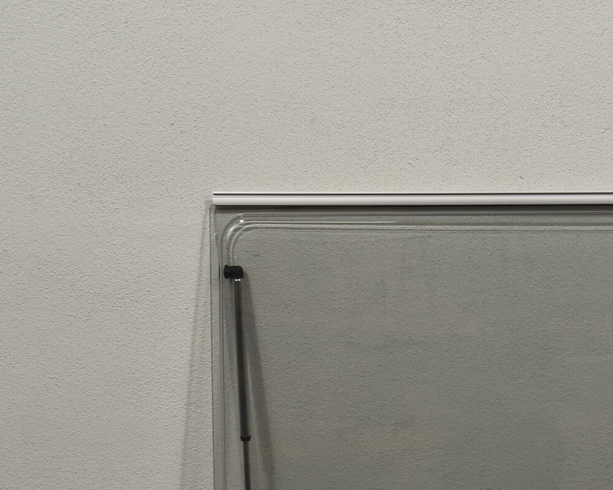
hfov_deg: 23.3
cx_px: 527
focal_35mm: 80
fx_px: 1452
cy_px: 343
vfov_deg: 19.1
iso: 400
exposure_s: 1/125
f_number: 5.6
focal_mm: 22
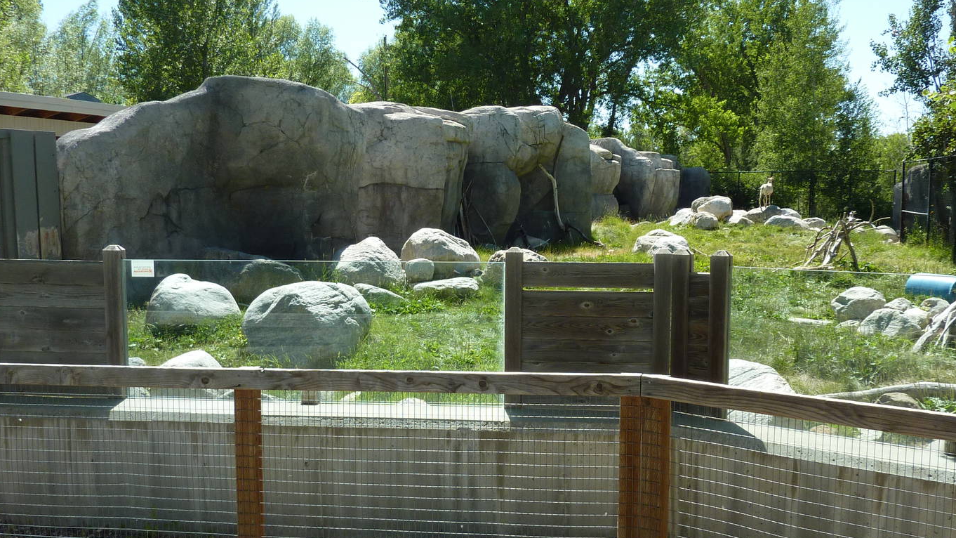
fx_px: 811
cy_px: 289
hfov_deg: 60.9
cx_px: 519
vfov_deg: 36.7
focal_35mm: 32
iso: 100
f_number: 3.3
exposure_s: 1/500
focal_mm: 4.1
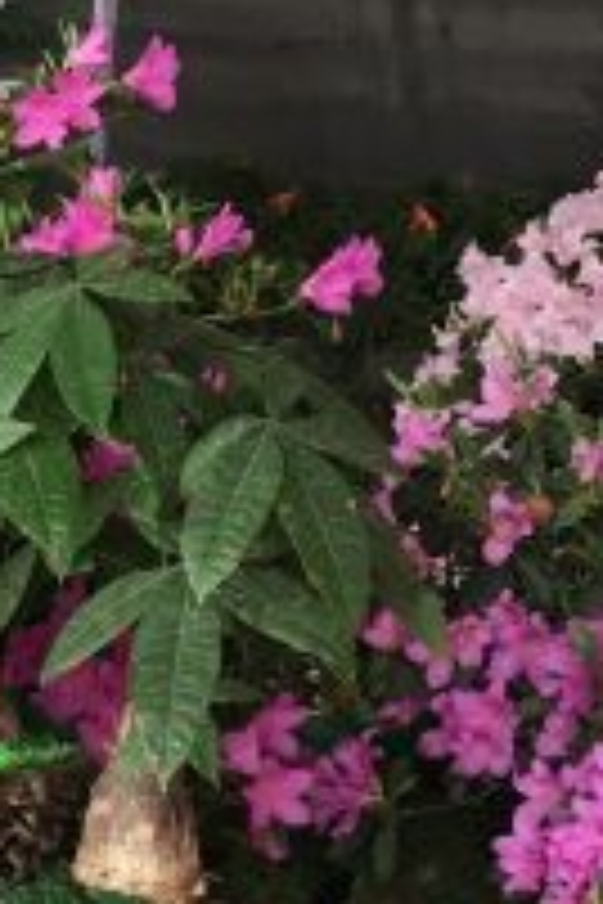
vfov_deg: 18.8
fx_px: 2638
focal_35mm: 105
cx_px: -554
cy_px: 942
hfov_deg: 11.8
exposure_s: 1/33
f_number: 2.2
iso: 25
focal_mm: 4.15
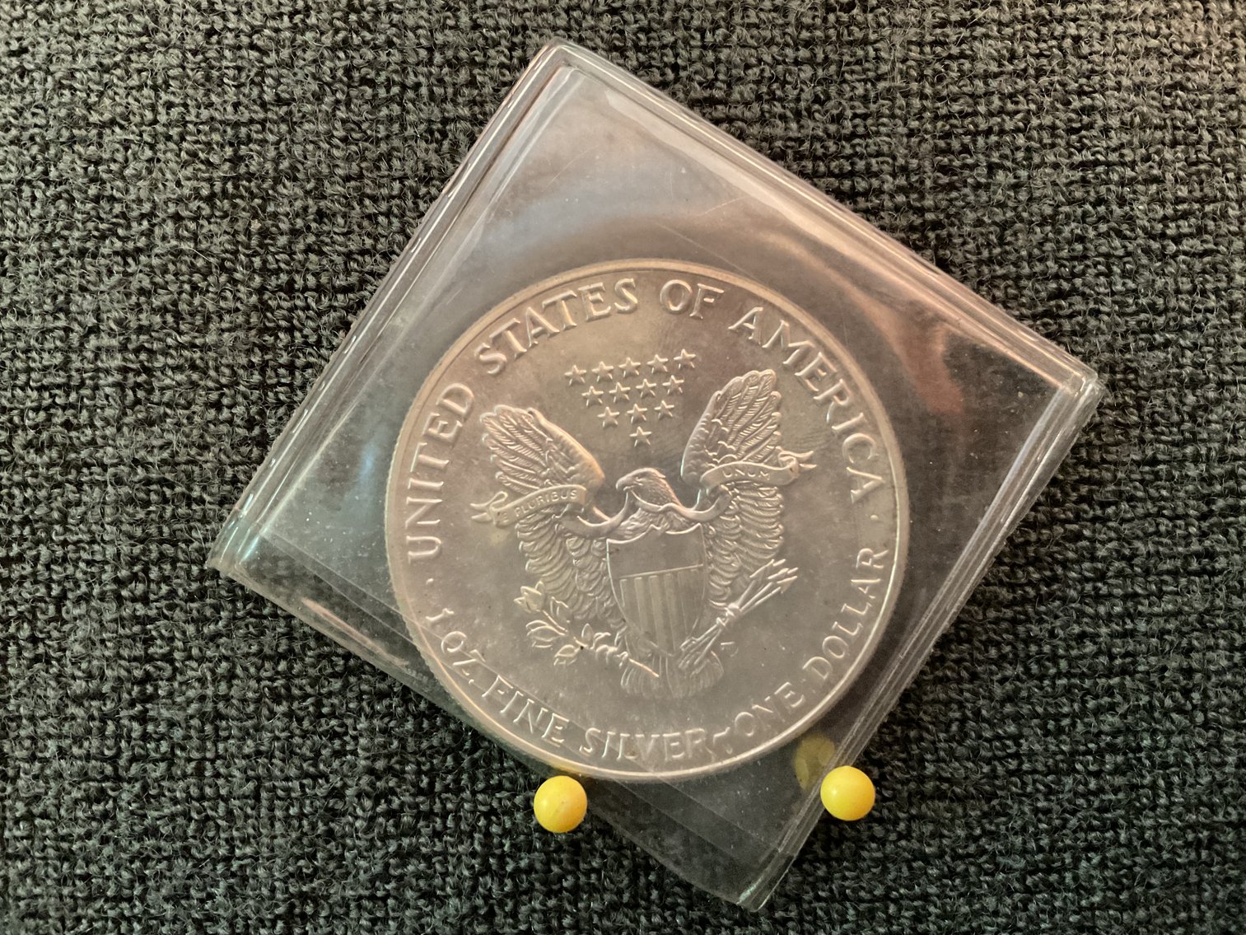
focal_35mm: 29
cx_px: 623
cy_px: 468
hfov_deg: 61.7
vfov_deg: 48.2
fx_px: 1044
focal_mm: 3
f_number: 1.8
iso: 500
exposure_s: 1/20
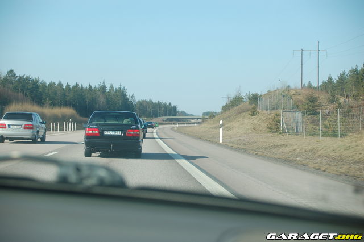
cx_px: 182
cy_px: 121
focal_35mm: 75
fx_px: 758
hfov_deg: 27.0
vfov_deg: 18.2
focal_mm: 50
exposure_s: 1/250
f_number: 8
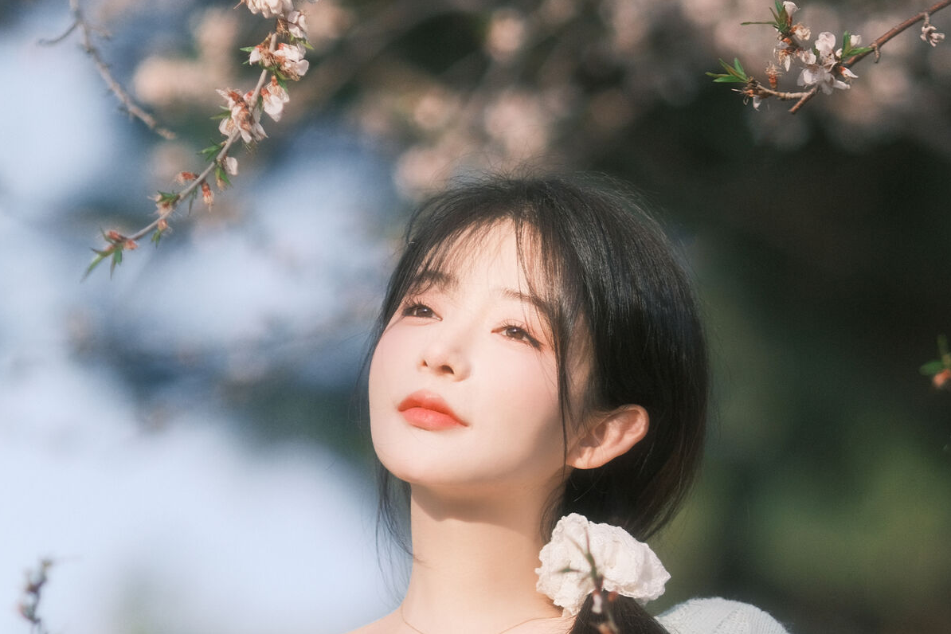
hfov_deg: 6.7
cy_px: 543
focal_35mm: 306
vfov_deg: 4.5
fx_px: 8083
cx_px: 476
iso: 1250
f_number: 2
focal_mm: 135
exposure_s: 1/6400
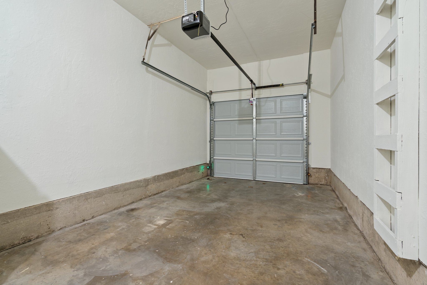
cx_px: 214
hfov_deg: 96.7
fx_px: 190
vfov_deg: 73.8
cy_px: 142
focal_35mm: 16
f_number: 7.1
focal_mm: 16
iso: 200
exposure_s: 1
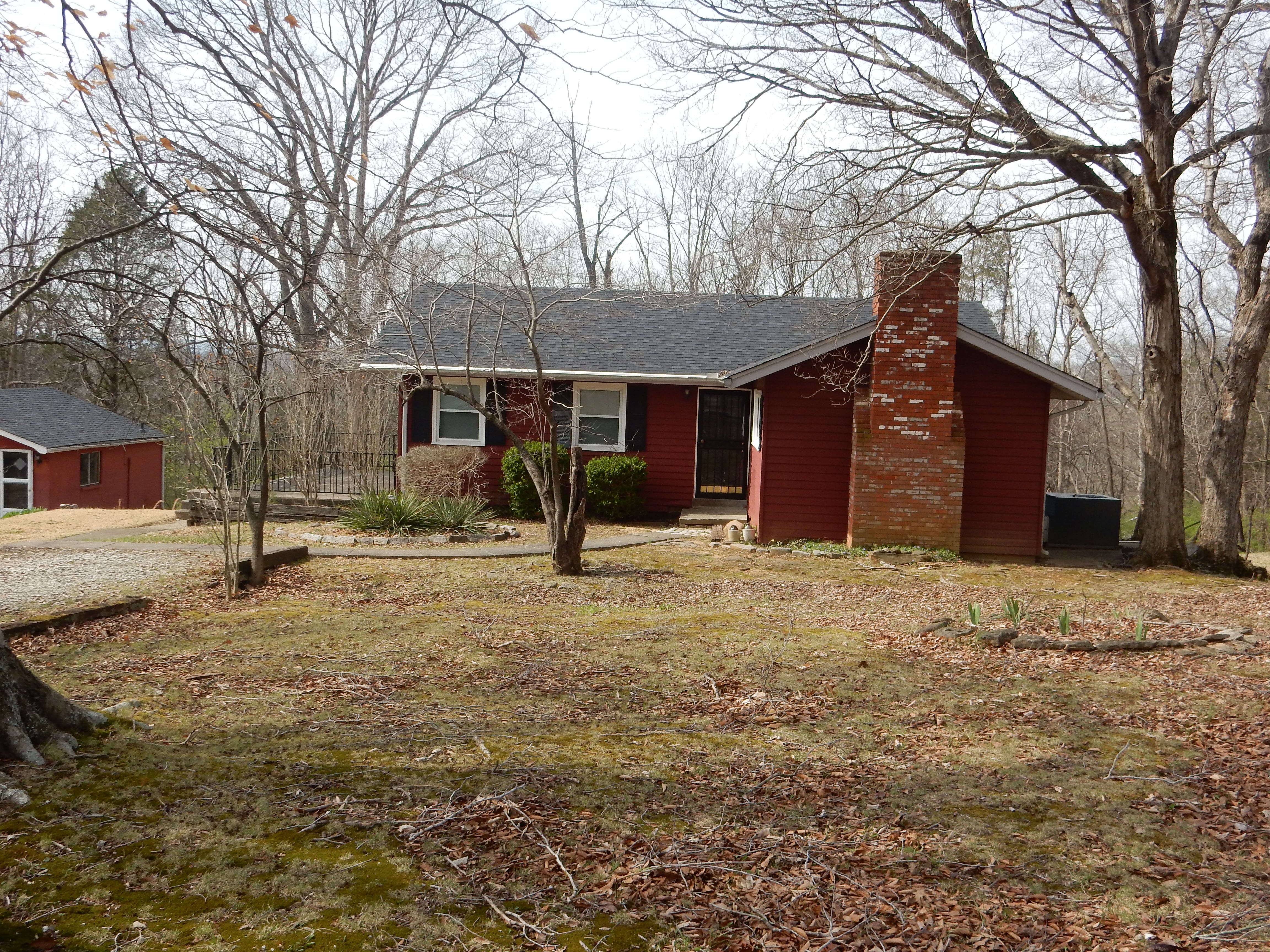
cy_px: 476
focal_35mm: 36
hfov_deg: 51.4
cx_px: 635
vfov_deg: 39.7
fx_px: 1321
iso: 125
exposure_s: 1/640
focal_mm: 6.4
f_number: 4
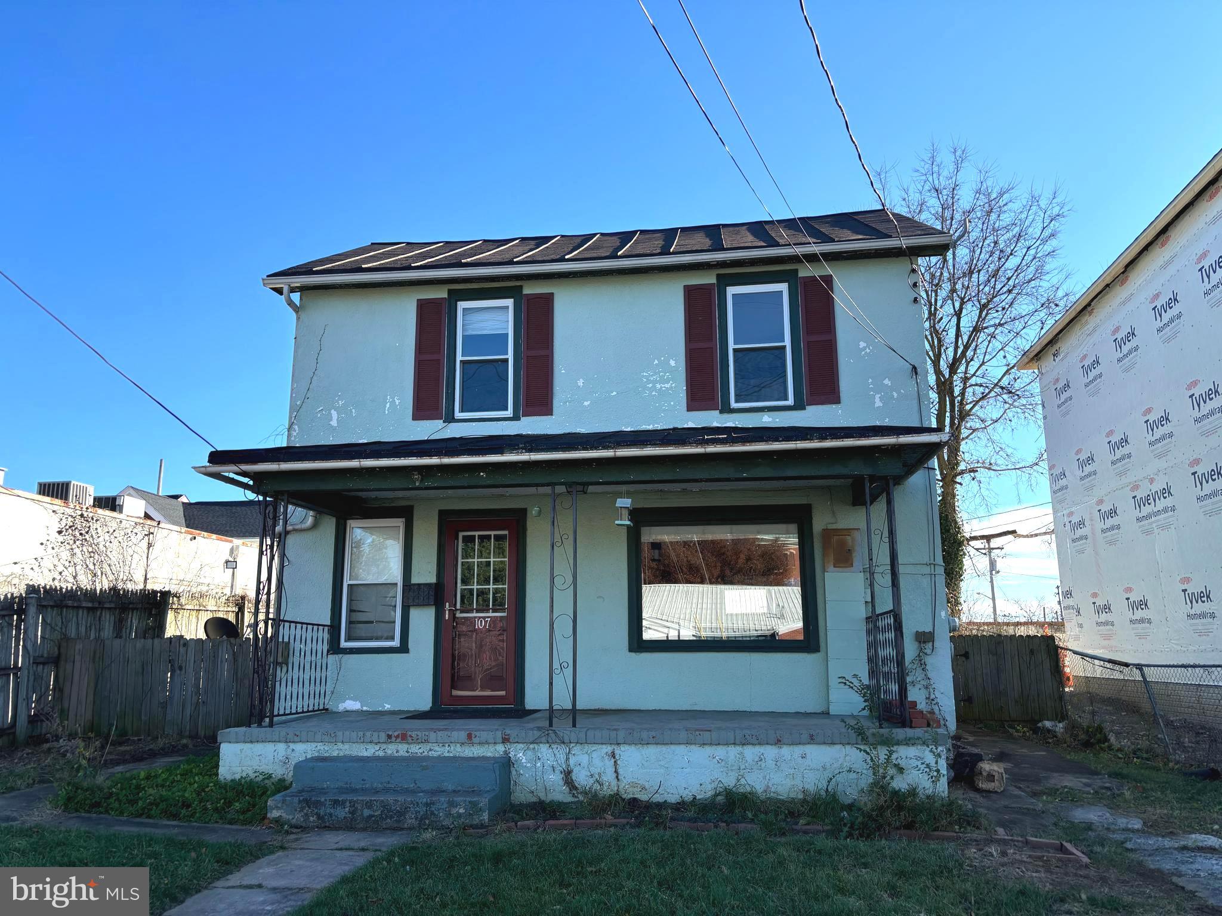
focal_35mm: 26
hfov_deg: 67.3
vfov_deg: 53.1
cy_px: 458
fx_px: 918
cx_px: 611
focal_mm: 5.96
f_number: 1.6
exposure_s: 1/1642
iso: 50
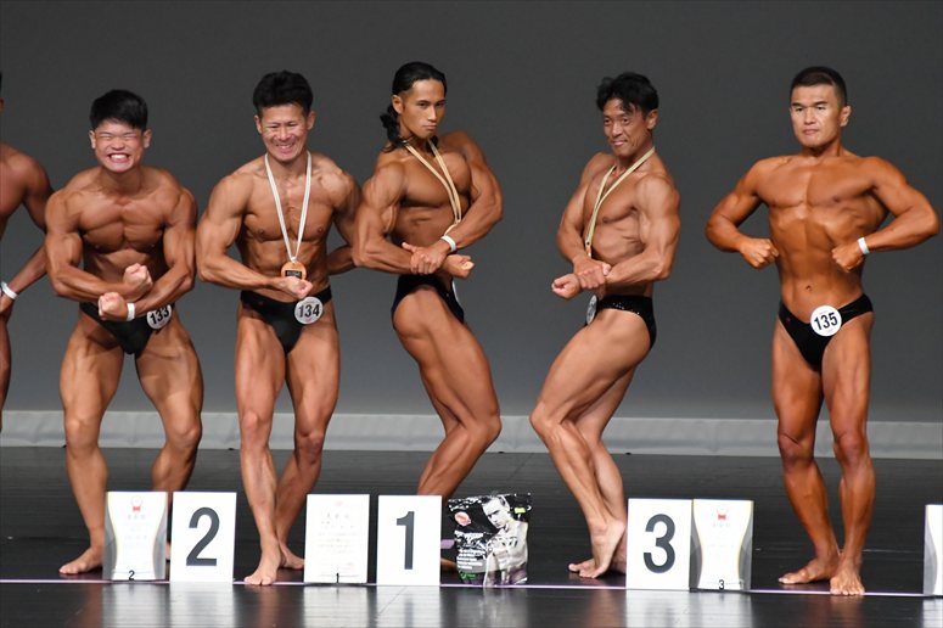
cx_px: 472
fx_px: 9818
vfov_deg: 3.7
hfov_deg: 5.5
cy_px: 314
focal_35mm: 375
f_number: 5.6
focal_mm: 250
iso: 5000
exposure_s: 1/400
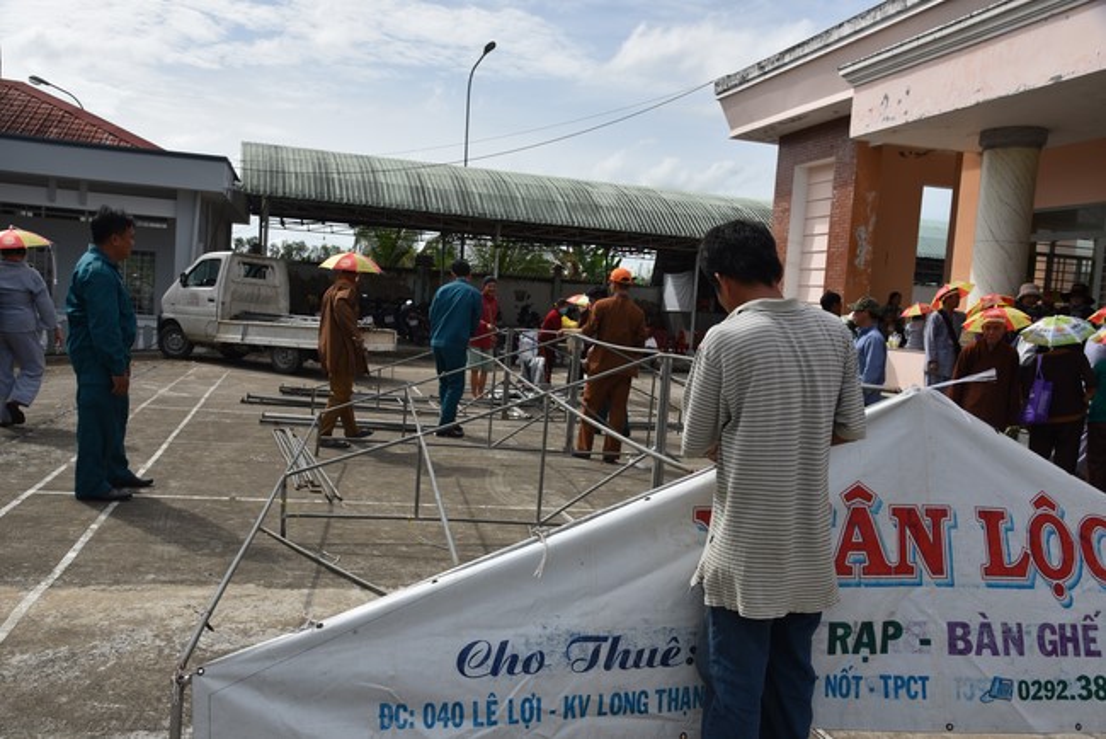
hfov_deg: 60.3
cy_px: 370
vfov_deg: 42.4
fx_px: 953
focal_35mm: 31
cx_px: 553
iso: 200
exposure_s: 1/400
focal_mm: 31
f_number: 10
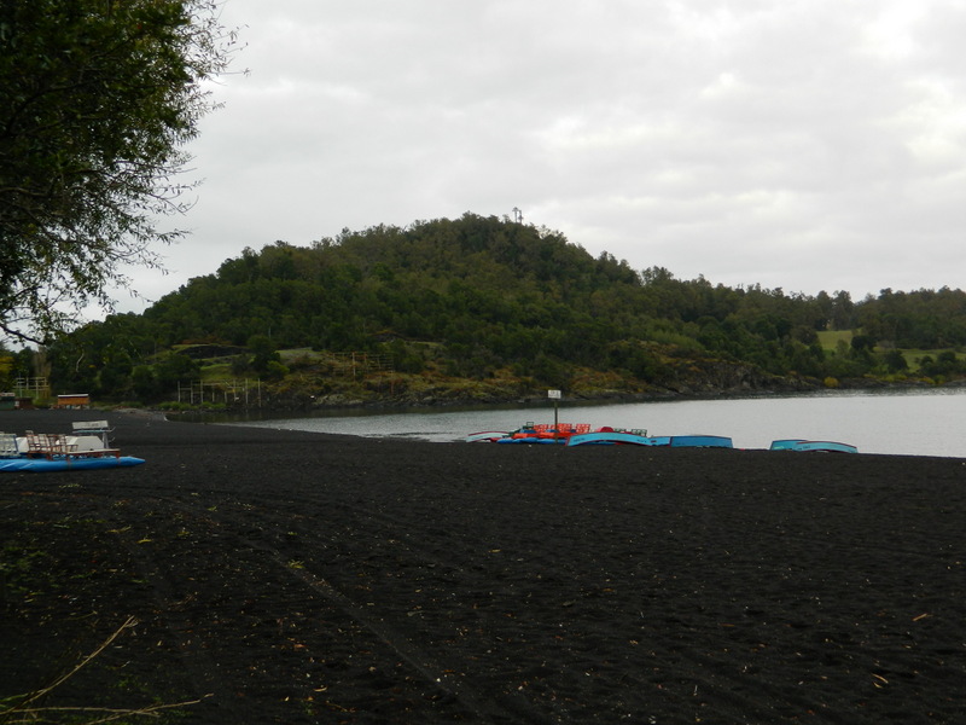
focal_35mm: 47
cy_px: 362
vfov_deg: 30.9
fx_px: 1312
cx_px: 483
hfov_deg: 40.4
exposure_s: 1/60
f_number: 3.6
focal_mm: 8.4
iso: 80
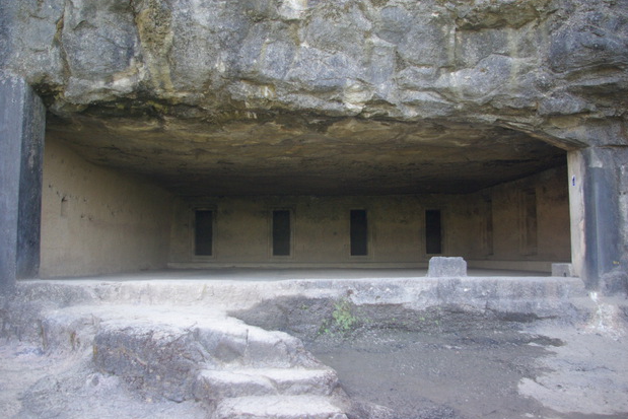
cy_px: 210
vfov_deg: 42.3
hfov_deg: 60.3
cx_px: 308
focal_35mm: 31
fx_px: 541
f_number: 4
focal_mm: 20
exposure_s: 1/30
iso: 400
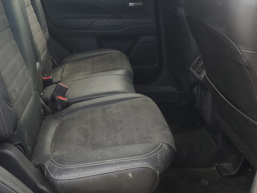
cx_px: 96
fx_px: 312
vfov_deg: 34.0
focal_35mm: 42
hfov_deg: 44.4
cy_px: 63
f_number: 1.5
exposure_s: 1/204
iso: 50
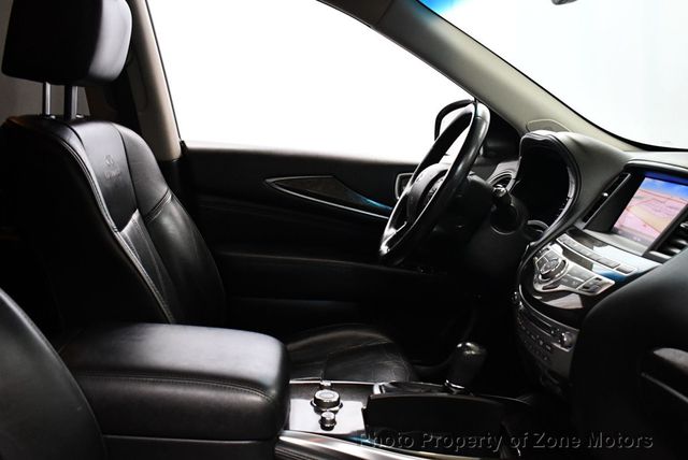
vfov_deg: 36.9
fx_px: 689
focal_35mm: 36
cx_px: 344
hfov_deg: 53.1
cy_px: 230
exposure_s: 1/125
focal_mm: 18
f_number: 3.5
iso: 2500
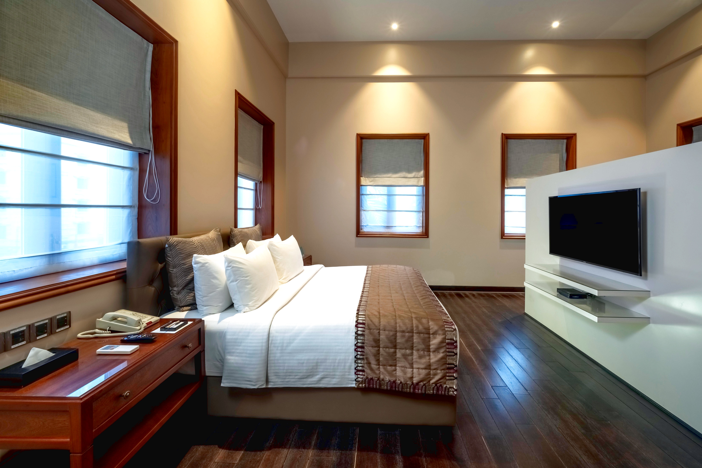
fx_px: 254
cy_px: 234
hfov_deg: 108.3
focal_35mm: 13
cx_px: 351
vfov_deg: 85.4
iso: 1000
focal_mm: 13
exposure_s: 1/25
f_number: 14
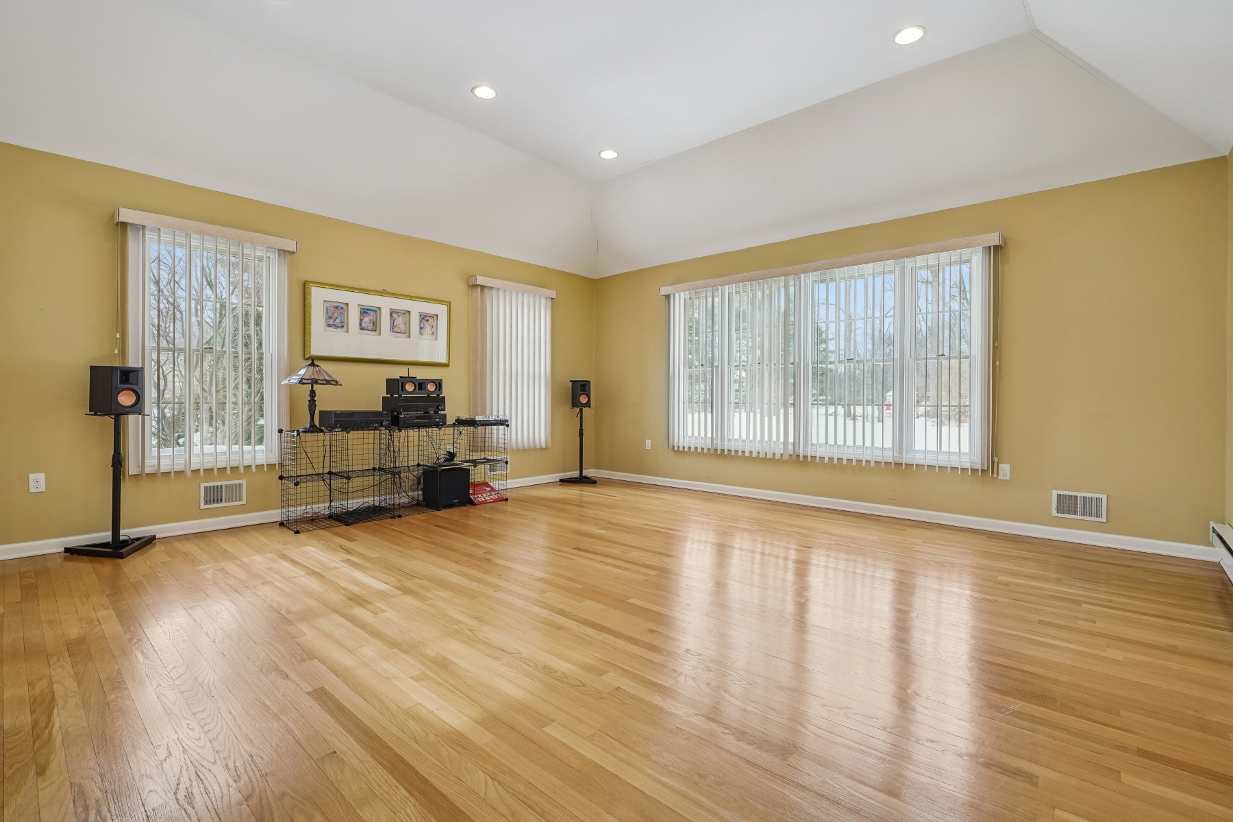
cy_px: 411
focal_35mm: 16
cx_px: 616
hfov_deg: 96.7
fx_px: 548
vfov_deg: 73.7
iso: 400
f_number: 8
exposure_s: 1/40
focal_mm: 16
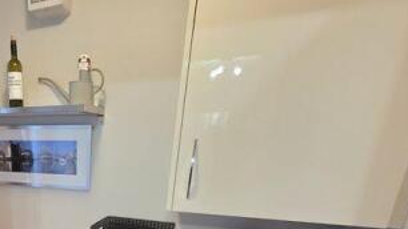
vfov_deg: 36.9
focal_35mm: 27
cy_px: 244
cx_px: 58
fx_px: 292
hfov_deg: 61.4
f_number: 1.9
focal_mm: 2.2
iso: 400
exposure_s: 1/50
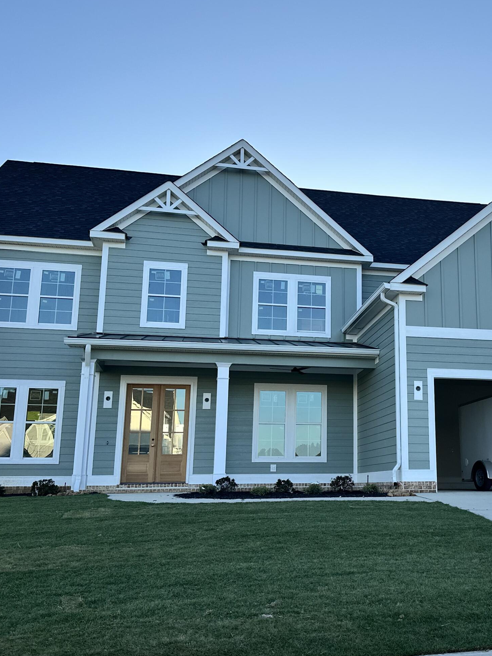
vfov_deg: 50.1
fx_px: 701
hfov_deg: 37.9
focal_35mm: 37
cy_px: 337
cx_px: 356
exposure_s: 1/2203
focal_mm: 6.86
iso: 80
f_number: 1.78
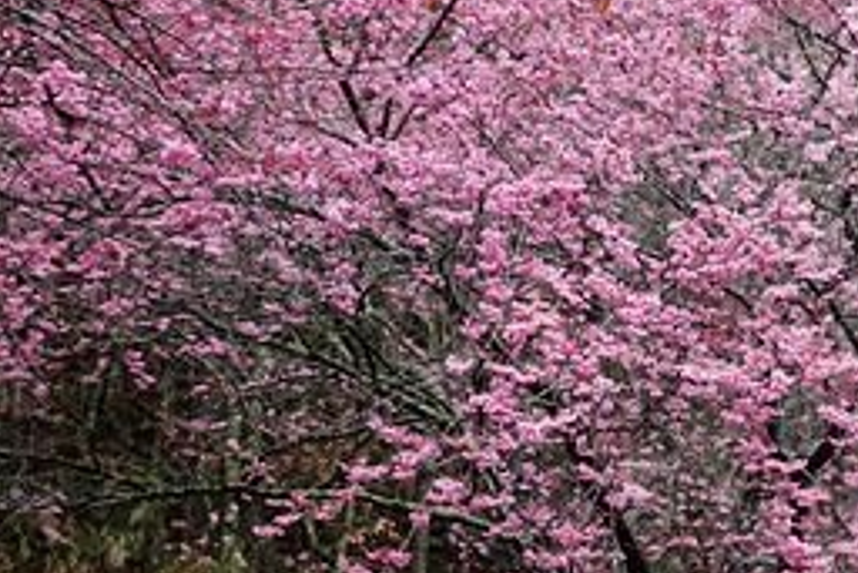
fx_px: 1693
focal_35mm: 71
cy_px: 404
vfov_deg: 19.1
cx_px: 1086
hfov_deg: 25.0
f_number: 3.2
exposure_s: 1/125
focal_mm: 10.6
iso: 125
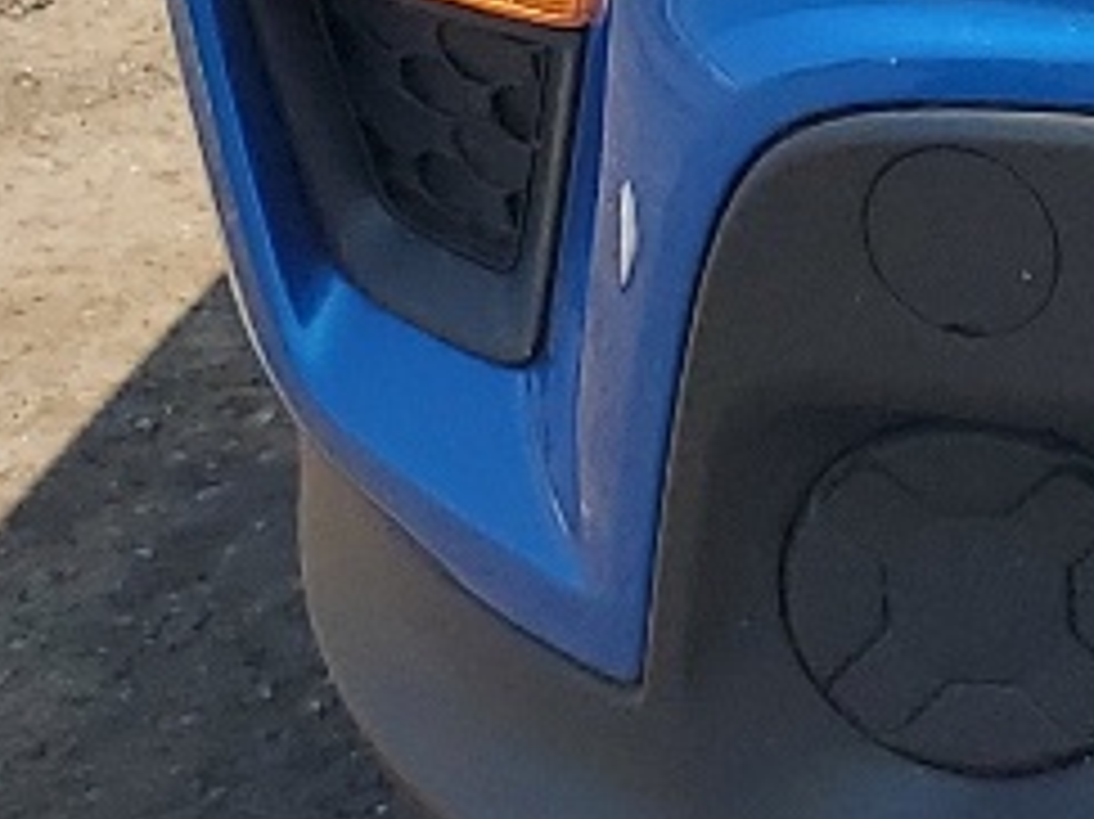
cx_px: 2724
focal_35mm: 171
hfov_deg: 10.0
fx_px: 5402
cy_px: -972
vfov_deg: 8.1
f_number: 1.5
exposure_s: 1/2500
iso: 50
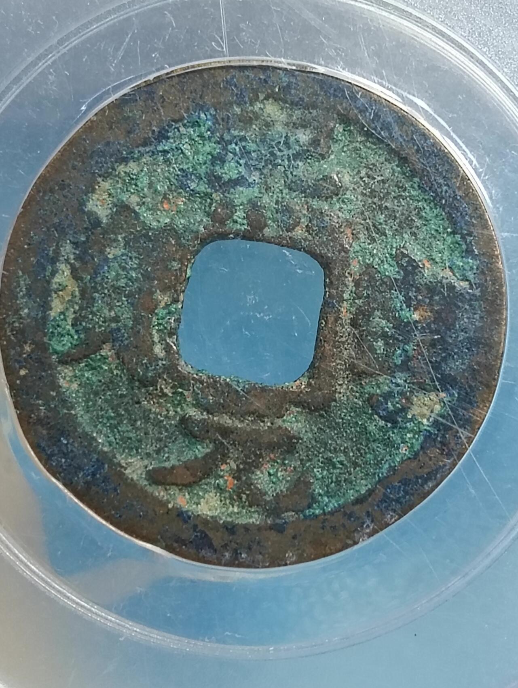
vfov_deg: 21.3
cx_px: 267
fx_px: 1831
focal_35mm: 92
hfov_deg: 16.1
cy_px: 335
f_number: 1.8
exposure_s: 1/33.3
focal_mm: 3.98
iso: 200
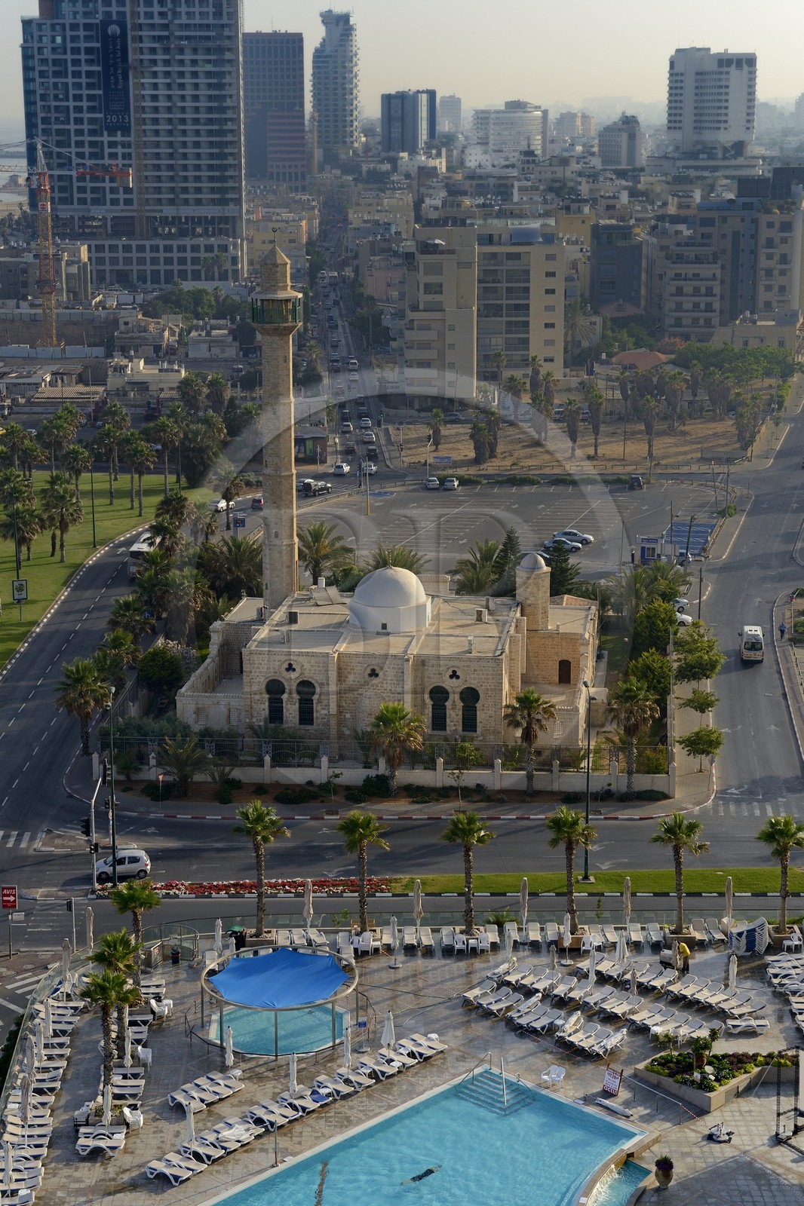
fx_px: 2011
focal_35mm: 60
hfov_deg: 22.6
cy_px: 603
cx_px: 402
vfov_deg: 33.4
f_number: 8
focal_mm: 60
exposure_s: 1/400
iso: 200
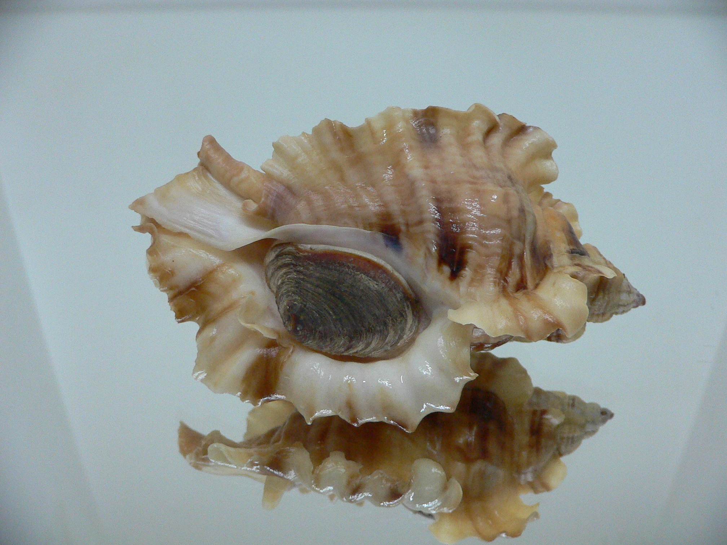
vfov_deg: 40.7
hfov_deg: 52.6
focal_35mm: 35
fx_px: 735
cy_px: 272
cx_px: 364
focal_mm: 4.6
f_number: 2.8
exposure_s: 1/50
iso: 200
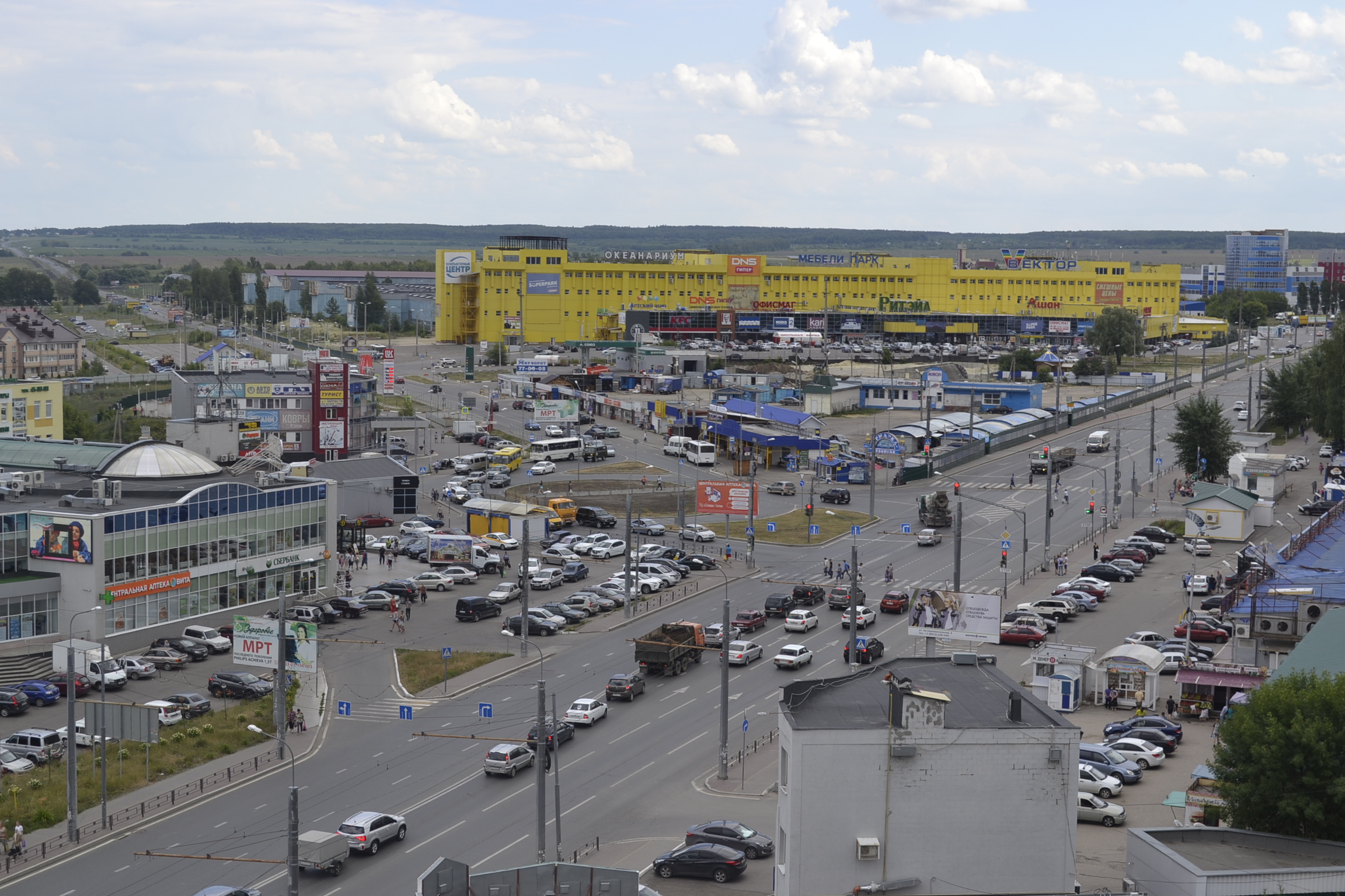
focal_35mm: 57
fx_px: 2129
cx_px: 672
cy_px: 448
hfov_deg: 35.1
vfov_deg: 23.8
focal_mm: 38
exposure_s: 1/200
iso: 100
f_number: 7.1
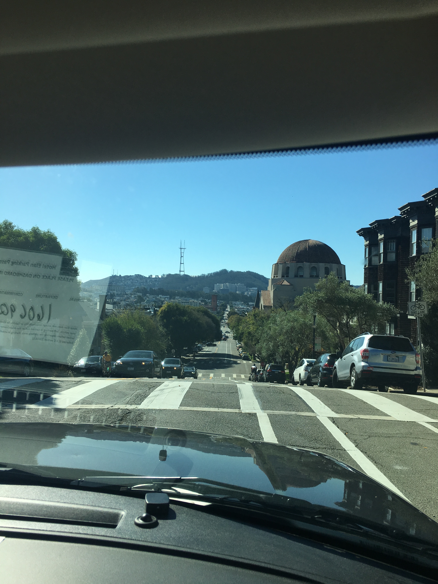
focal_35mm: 29
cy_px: 292
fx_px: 489
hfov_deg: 48.2
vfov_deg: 61.7
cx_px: 219
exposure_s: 1/1637
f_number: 2.2
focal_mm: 4.15
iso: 25
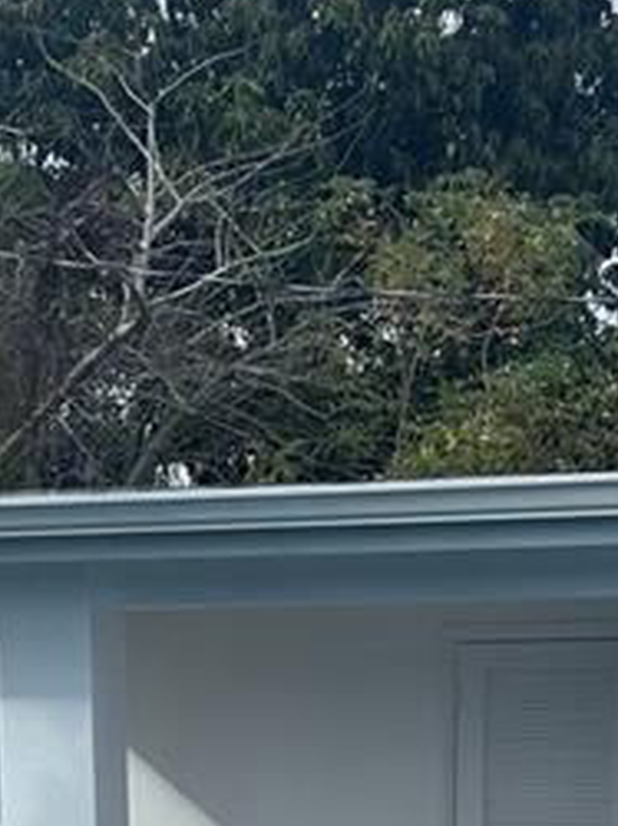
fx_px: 2981
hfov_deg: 11.8
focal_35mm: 125
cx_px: 370
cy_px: 1408
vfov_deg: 14.2
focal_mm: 5.1
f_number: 1.6
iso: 50
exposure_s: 1/2179
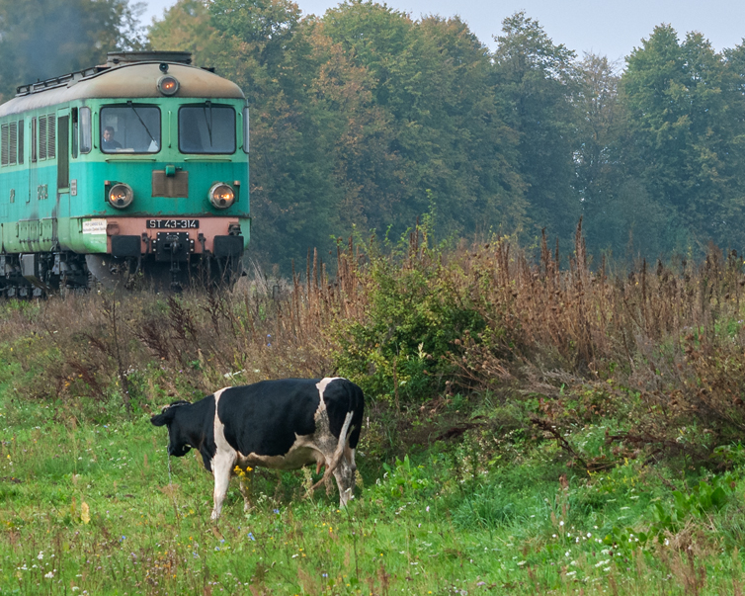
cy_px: 185
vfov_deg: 5.4
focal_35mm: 284
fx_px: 6261
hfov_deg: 6.8
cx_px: -33
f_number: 8
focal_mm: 95
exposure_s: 1/320
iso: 200
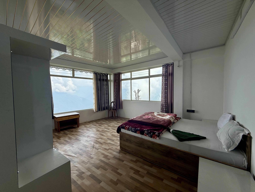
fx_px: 103
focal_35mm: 14
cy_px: 96
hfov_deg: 102.1
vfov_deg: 85.7
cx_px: 128
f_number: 2.2
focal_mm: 2.22
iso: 50
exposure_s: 1/1145
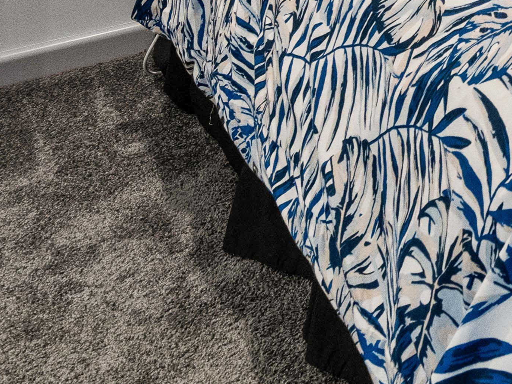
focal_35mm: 78
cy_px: -455
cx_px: 822
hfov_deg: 20.4
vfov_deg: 14.5
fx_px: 1154
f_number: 7.1
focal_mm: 16
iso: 1600
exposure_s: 1/13
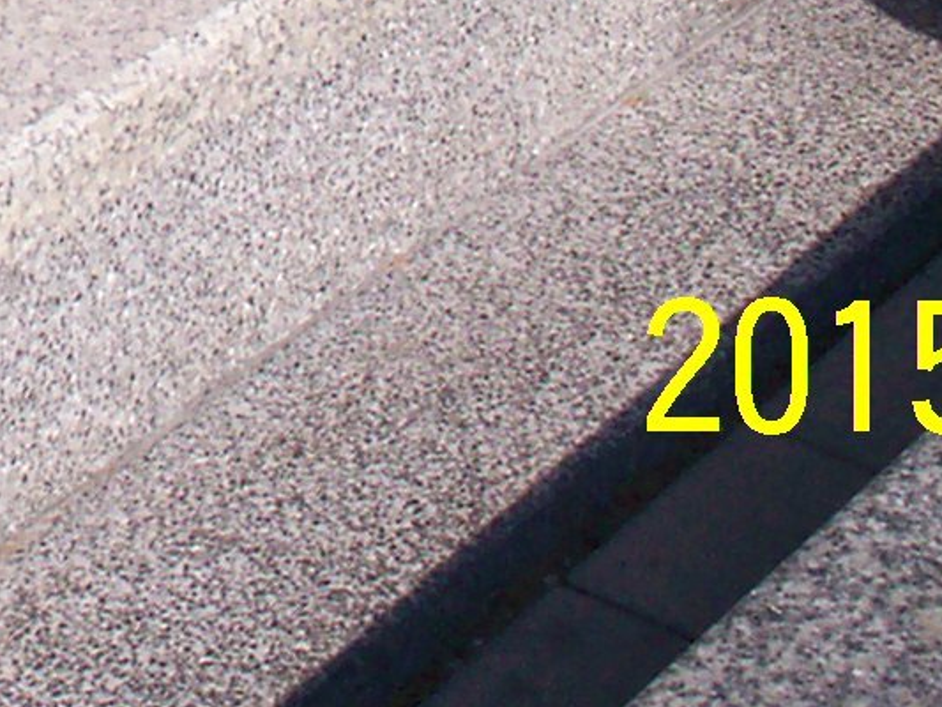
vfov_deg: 8.0
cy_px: -891
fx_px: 4736
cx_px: -527
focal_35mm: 174
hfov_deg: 10.9
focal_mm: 6
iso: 100
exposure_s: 1/516
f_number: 4.5
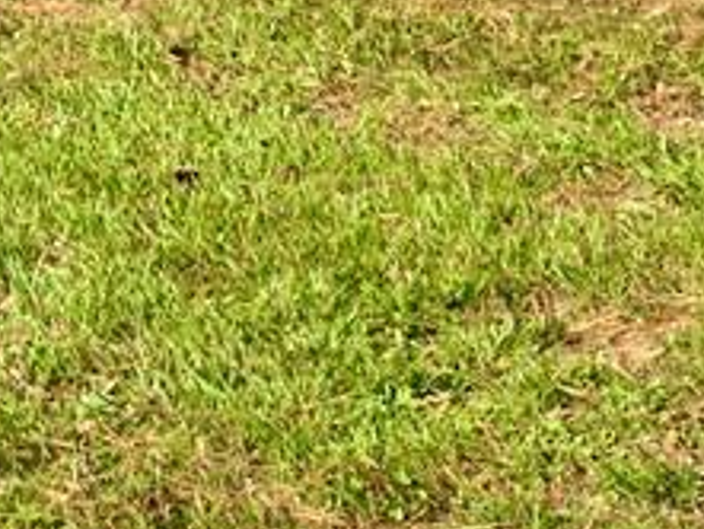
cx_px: -659
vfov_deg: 8.7
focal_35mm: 162
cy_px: -497
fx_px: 3296
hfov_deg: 11.2
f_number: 1.78
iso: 100
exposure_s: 1/2882
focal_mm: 6.76
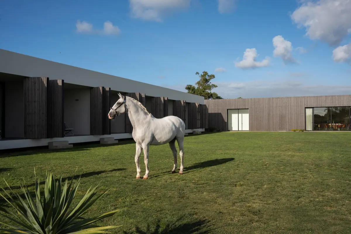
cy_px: 117
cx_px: 176
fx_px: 311
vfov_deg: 41.2
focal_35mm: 32
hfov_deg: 58.9
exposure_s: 1/500
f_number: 11
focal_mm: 31.9
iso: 250
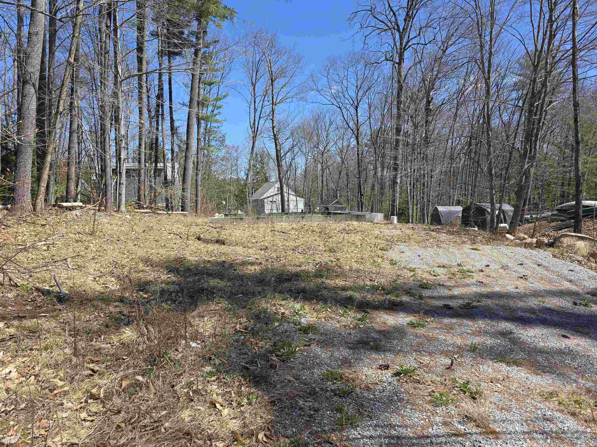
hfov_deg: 73.9
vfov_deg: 58.9
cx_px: 298
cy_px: 224
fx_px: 397
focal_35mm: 23
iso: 12
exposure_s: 1/575
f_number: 1.7
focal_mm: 6.3
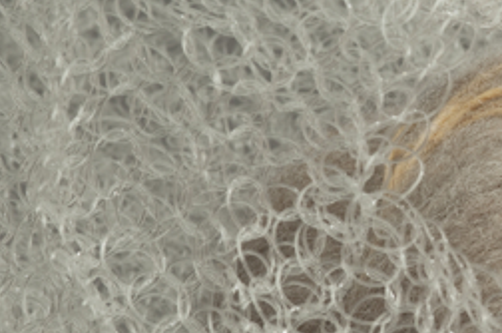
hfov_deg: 5.5
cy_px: 178
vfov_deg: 3.6
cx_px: 592
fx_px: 5222
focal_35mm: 375
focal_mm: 105
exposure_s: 1/200
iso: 100
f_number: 20
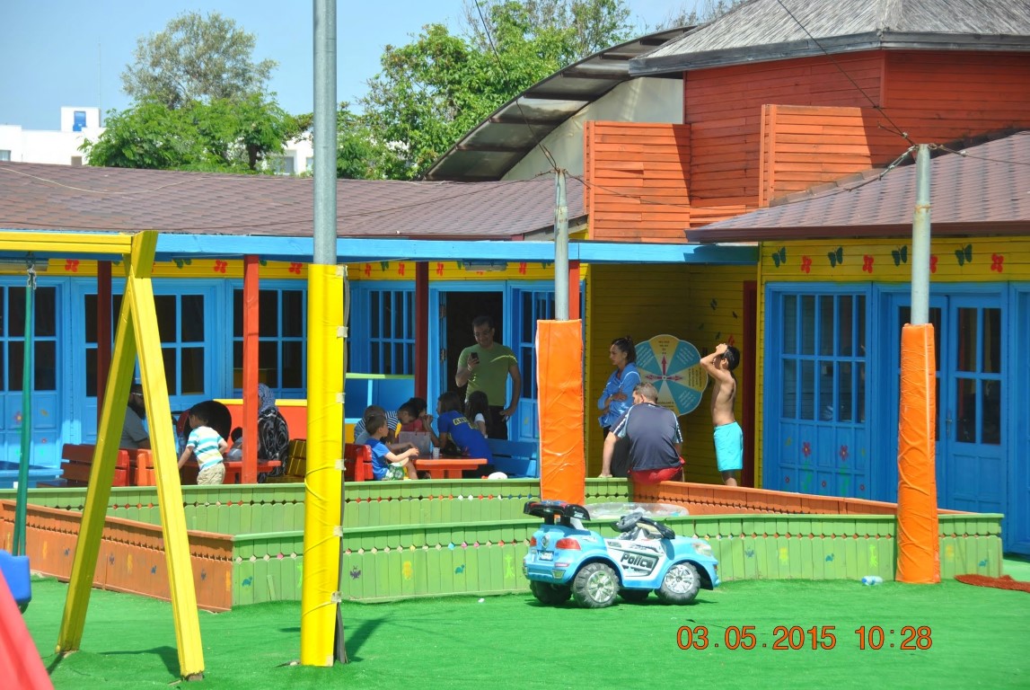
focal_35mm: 105
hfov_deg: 19.4
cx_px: 515
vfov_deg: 13.1
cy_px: 345
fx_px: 3008
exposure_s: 1/500
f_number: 5.6
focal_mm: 70
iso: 140
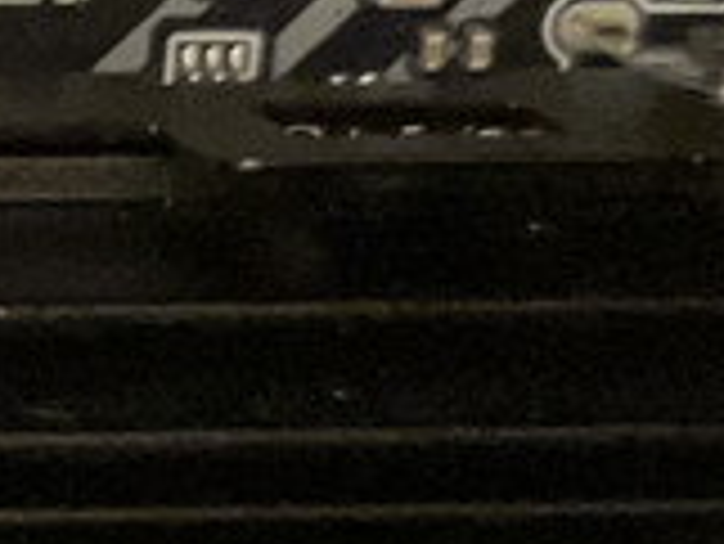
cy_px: 535
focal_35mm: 185
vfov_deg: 8.0
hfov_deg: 9.5
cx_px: -1032
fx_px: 3872
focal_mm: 3.99
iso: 1600
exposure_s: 1/4
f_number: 1.8
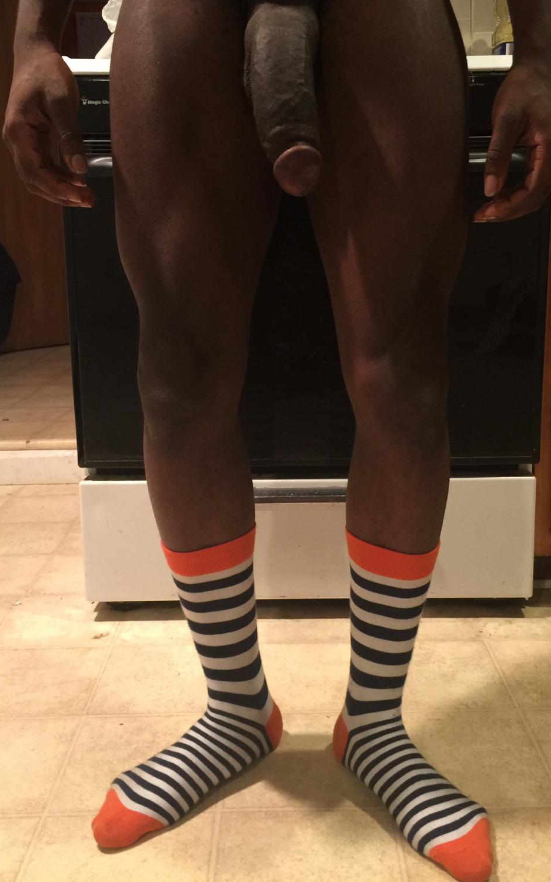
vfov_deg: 55.2
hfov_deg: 36.3
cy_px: 387
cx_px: 295
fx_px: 841
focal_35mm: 35
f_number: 2.2
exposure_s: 1/8
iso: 100
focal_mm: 4.15
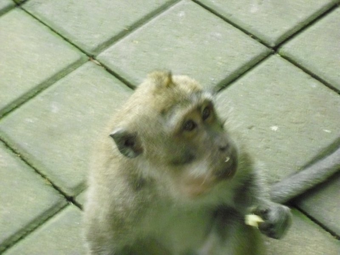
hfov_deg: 17.4
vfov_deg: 13.1
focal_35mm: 113
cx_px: 170
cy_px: 128
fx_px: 1110
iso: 800
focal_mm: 18.6
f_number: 5.2
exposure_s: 1/15
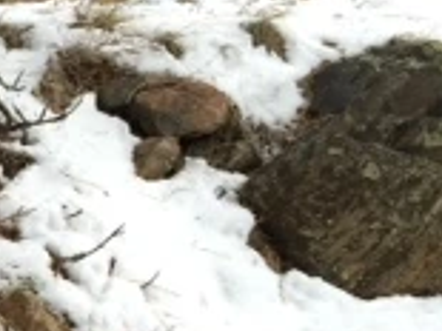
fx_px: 1531
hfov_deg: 14.3
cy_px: 485
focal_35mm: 120
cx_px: -376
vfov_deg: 11.8
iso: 40
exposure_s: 1/120
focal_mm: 4.15
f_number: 2.2
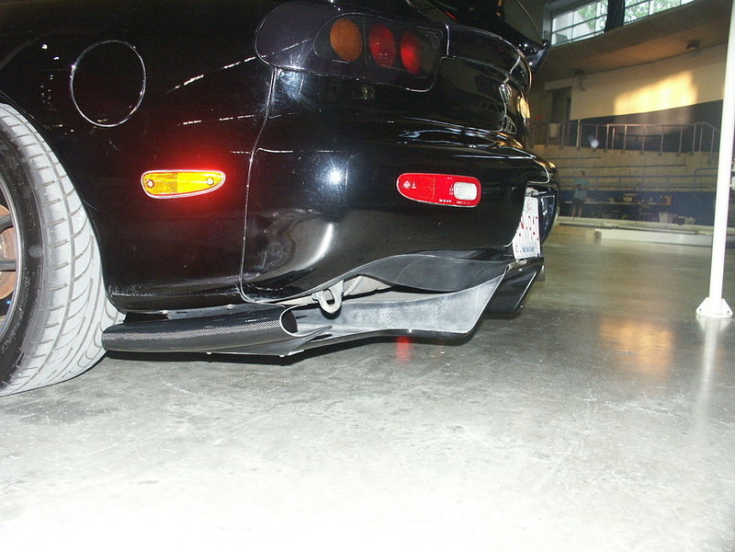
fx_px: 743
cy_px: 276
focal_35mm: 35
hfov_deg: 52.6
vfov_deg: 40.7
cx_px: 368
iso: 200
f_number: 2.8
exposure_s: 1/45
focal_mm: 9.05
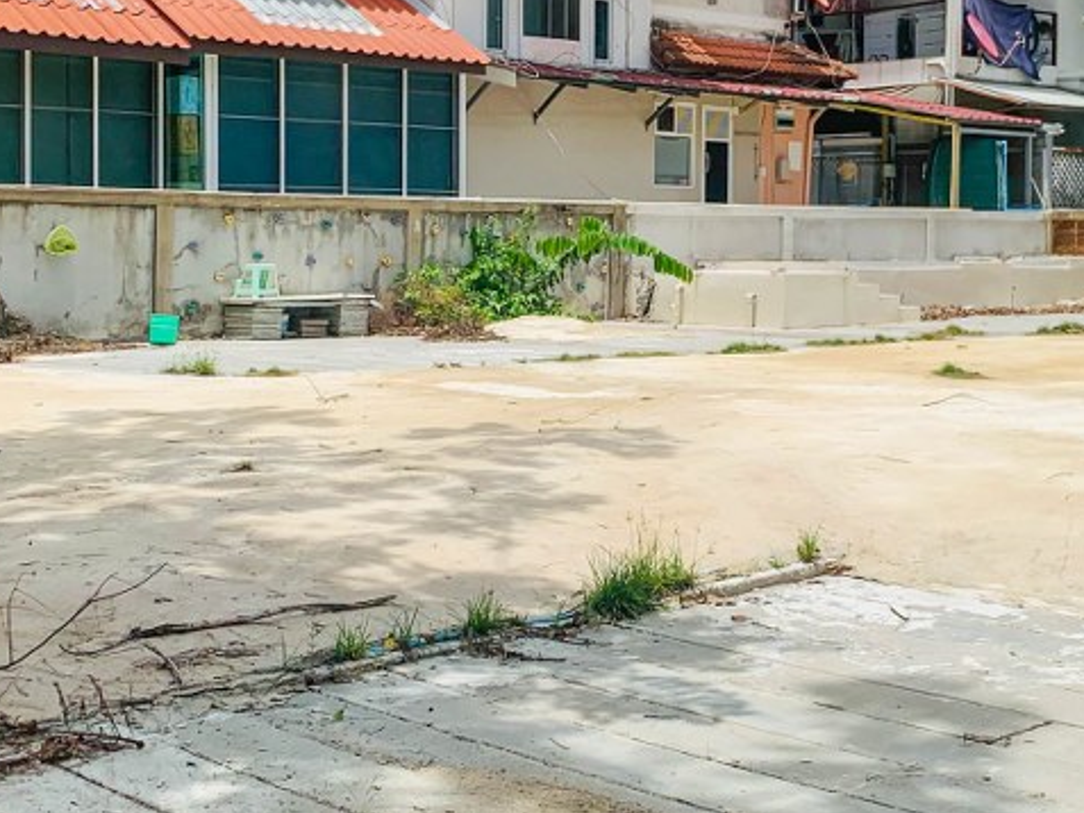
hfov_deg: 31.1
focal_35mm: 62
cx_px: 644
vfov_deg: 23.6
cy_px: 308
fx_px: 1942
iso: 25
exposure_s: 1/1700
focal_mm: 4.25
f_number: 1.8
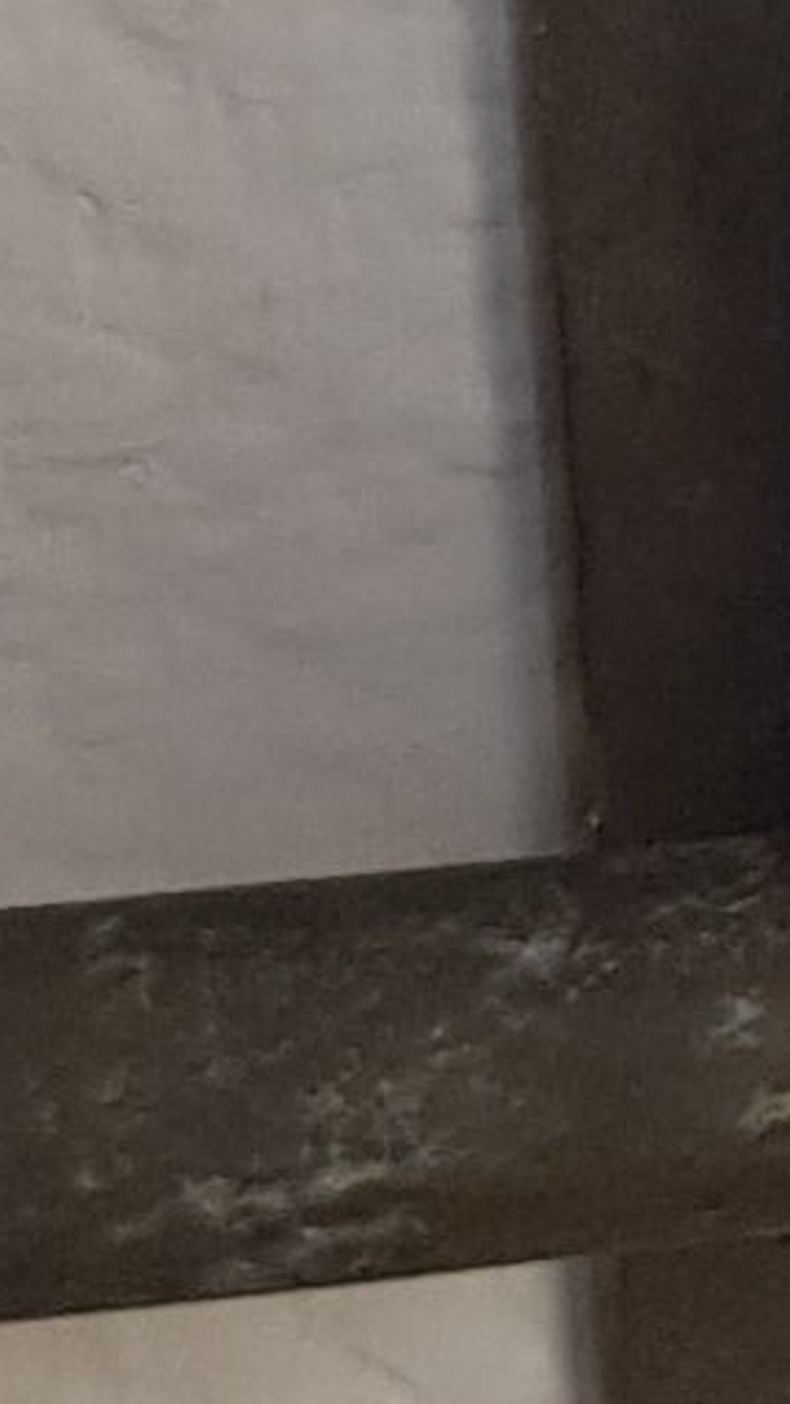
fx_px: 8373
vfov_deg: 9.4
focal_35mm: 225
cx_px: 2461
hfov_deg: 5.1
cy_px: -489
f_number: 1.7
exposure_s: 1/120
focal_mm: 4.2
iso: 50
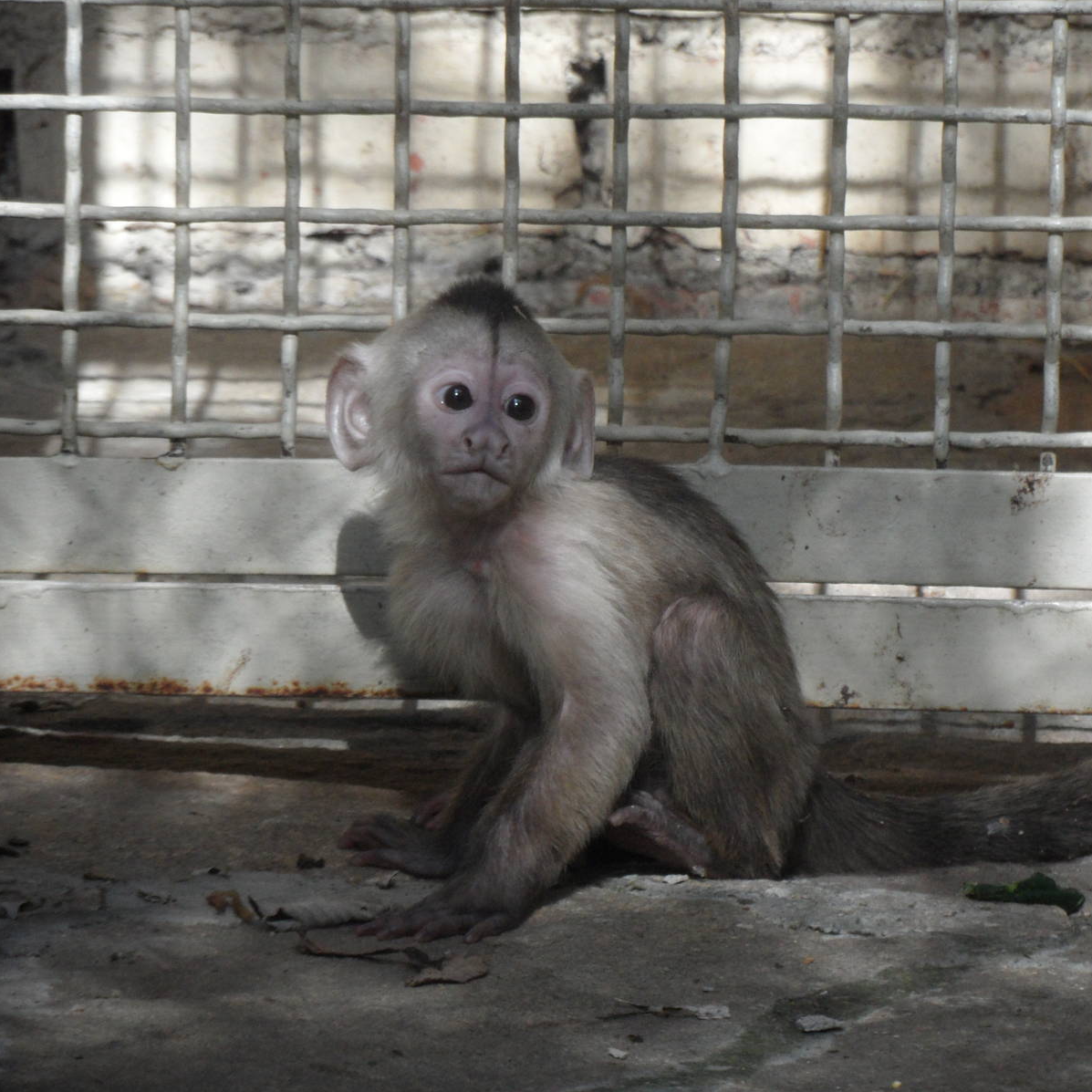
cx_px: 639
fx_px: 11385
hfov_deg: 5.5
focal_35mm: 319
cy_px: 546
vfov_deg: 5.5
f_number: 5
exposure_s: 1/90
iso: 200
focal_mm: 44.4
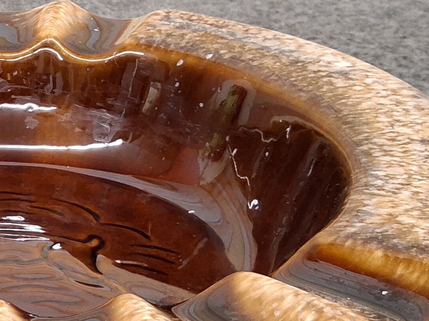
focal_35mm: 69
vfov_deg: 21.3
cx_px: 19
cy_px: 187
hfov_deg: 26.9
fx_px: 855
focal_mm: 3.08
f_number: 2
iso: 250
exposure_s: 1/40
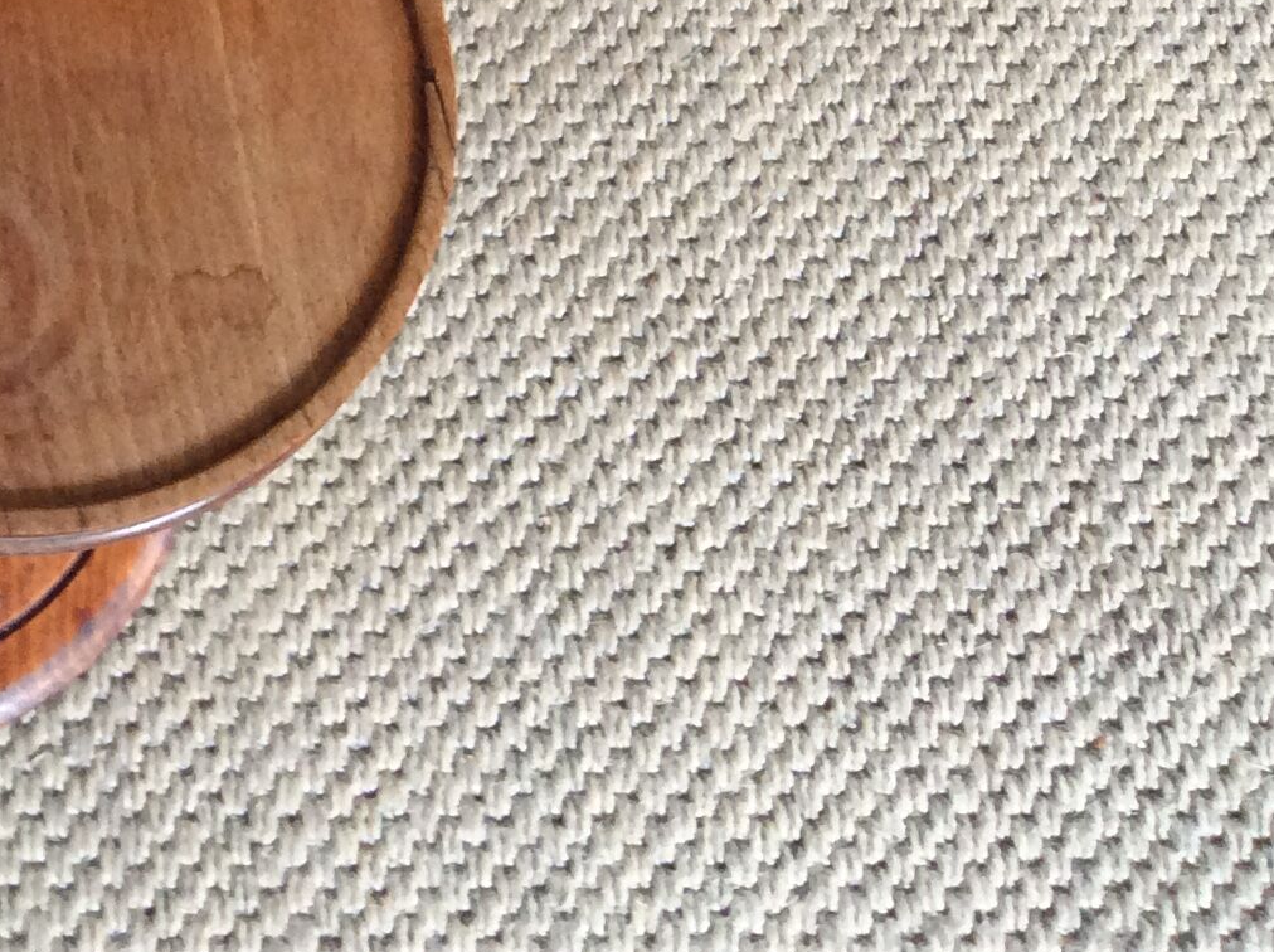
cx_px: -271
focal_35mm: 82
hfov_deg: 22.0
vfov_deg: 17.0
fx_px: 3014
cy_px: -229
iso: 100
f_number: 2.4
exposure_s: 1/25
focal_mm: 3.3
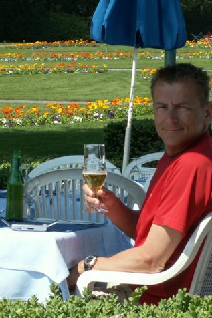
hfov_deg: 8.3
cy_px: 160
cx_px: 87
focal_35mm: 165
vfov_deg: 12.5
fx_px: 1458
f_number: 7.1
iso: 50
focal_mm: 19.28
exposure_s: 1/125
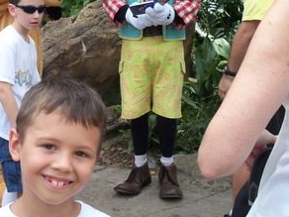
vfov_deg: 18.1
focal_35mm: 81
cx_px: 53
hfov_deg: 23.7
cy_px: 46
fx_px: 676
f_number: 3.4
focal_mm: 7.9
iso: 64
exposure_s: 1/250
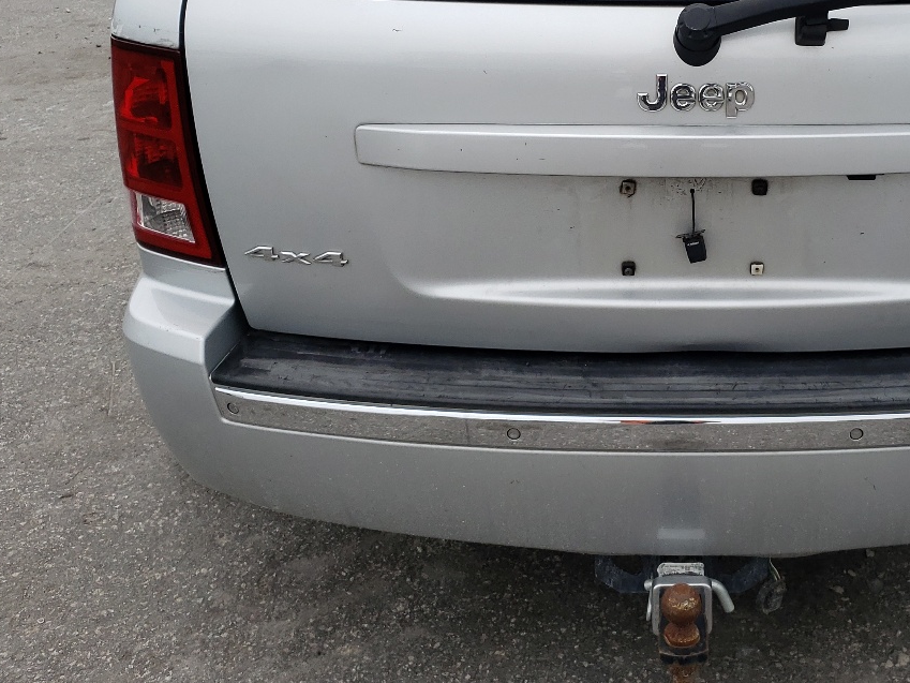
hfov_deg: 38.0
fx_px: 1288
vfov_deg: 29.1
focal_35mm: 49
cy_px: 144
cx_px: 671
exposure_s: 1/2500
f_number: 1.5
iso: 50
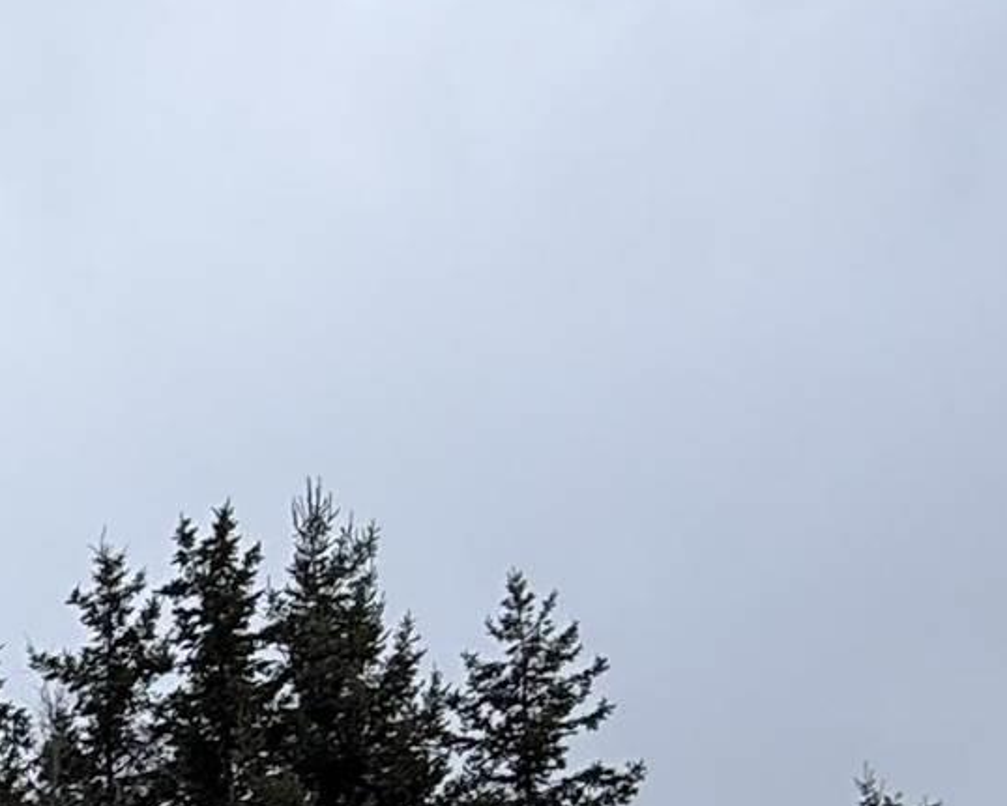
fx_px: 2326
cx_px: -962
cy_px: 1416
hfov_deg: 17.8
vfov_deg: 16.6
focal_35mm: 78
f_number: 2.2
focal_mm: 2.22
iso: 50
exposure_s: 1/1211
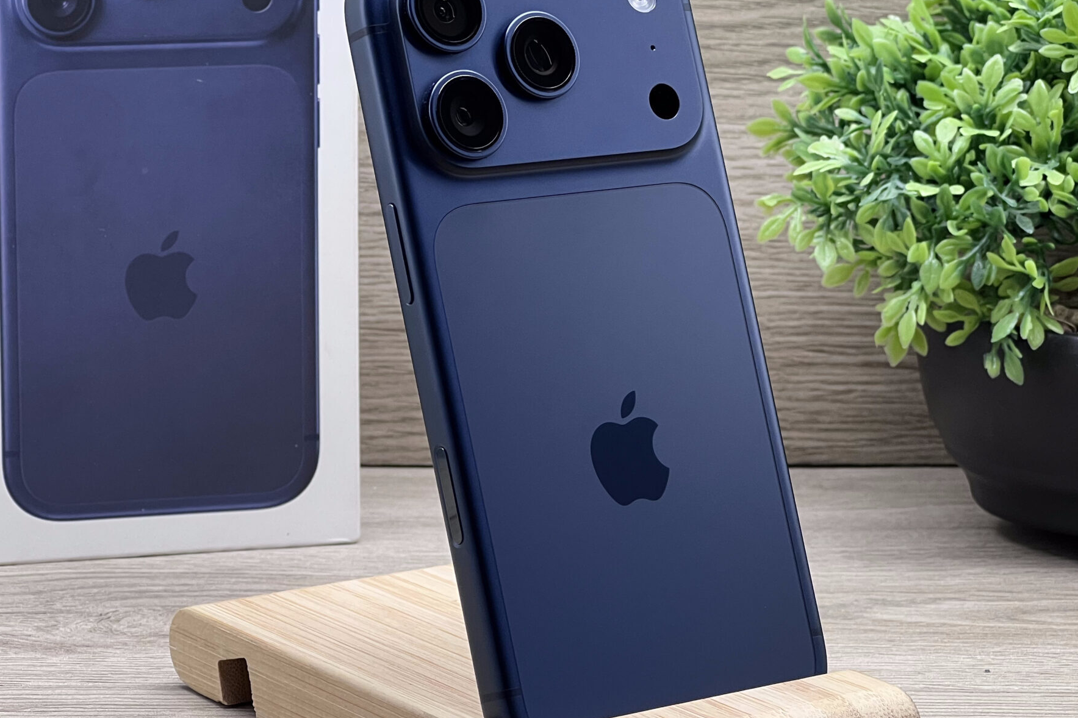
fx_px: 3473
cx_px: 524
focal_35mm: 116
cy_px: 266
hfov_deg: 17.6
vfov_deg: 11.8
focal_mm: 9
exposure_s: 1/100
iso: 100
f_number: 2.8
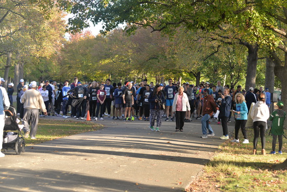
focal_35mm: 70
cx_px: 144
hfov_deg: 28.8
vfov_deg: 19.5
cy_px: 96
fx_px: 558
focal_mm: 70
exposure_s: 1/1250
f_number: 4.5
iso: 1000
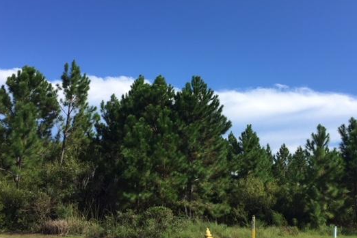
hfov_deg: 51.8
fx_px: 367
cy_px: 116
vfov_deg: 35.9
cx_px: 194
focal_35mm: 37
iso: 32
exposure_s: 1/2083
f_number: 2.2
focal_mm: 4.15
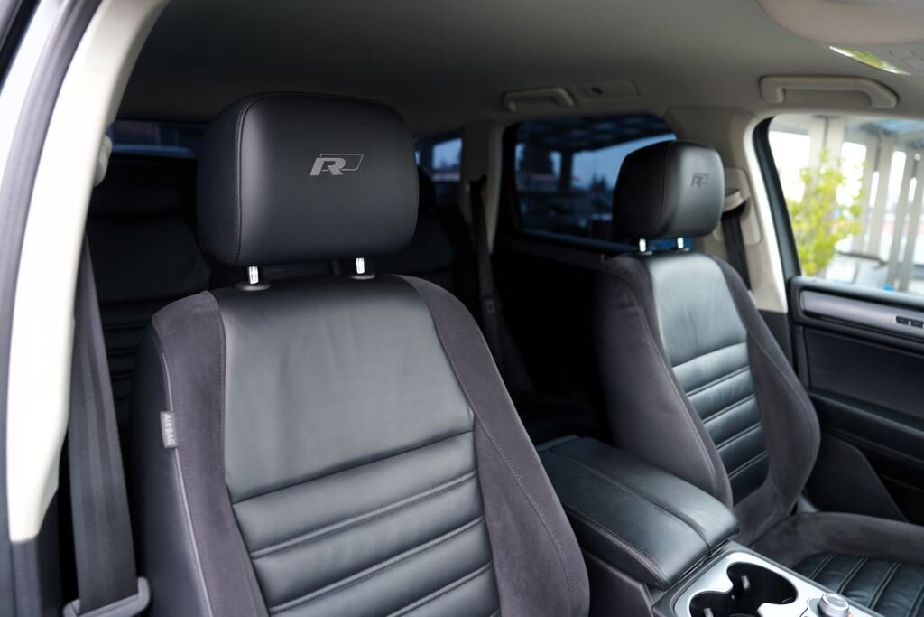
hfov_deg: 73.7
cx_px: 462
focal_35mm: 24
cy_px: 308
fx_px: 616
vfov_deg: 53.1
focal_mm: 24
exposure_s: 1/30
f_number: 2.8
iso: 250
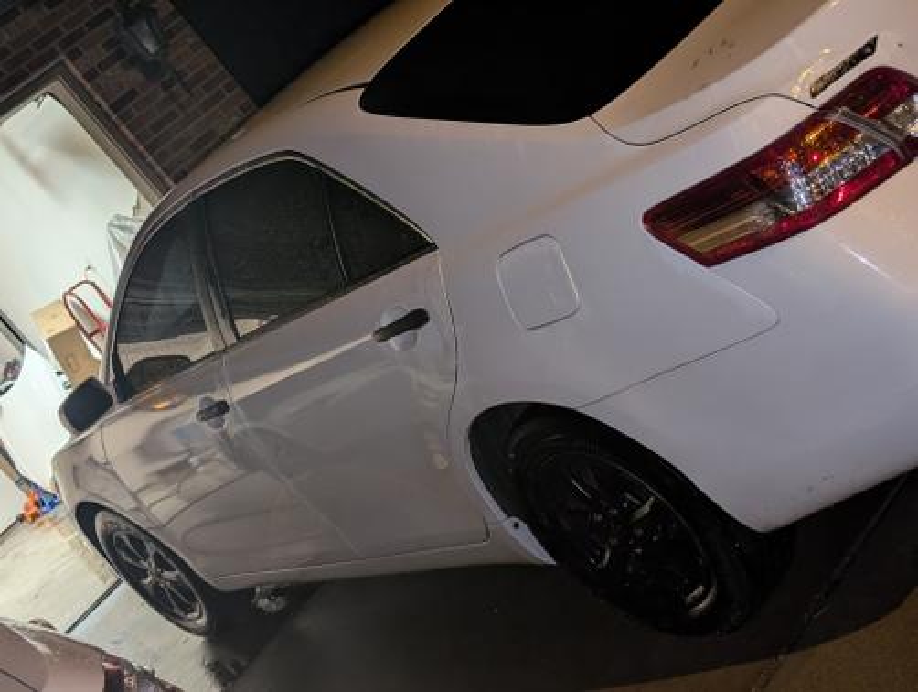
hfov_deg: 38.9
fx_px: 1301
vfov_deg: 29.7
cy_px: 346
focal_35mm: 49
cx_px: 459
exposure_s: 1/30
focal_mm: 6.9
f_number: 1.68
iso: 277
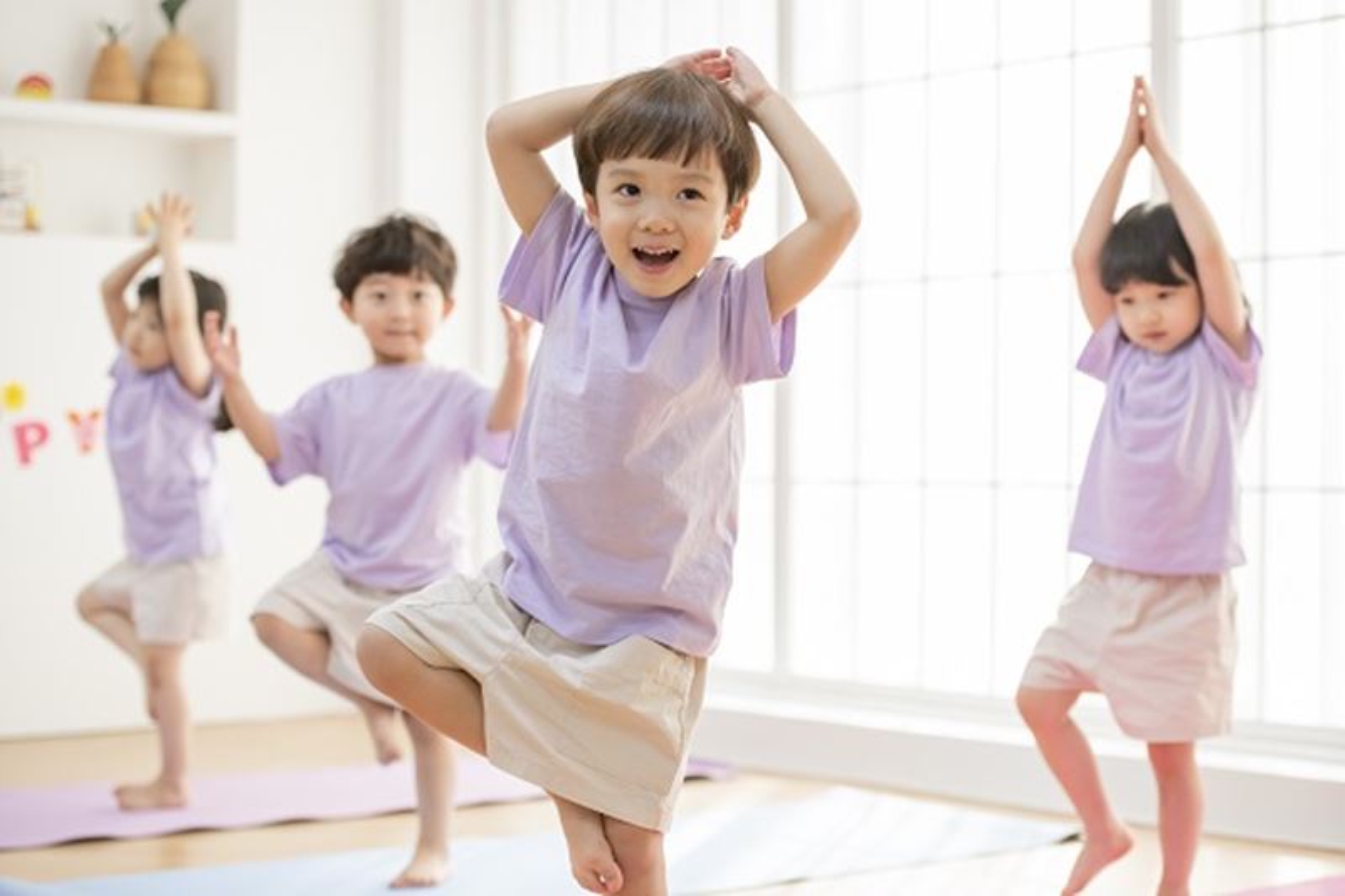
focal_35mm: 70
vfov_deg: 19.4
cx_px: 672
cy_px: 448
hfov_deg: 28.8
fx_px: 2615
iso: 800
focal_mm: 70
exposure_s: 1/250
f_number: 4
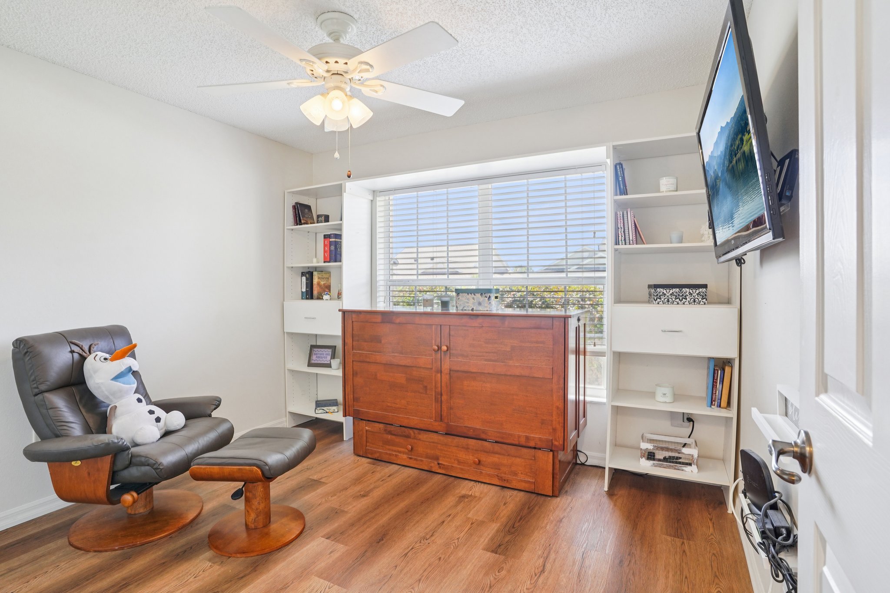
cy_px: 296
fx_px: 420
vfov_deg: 70.4
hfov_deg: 93.3
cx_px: 445
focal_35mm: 17
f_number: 8
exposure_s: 1/30
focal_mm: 17
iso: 250
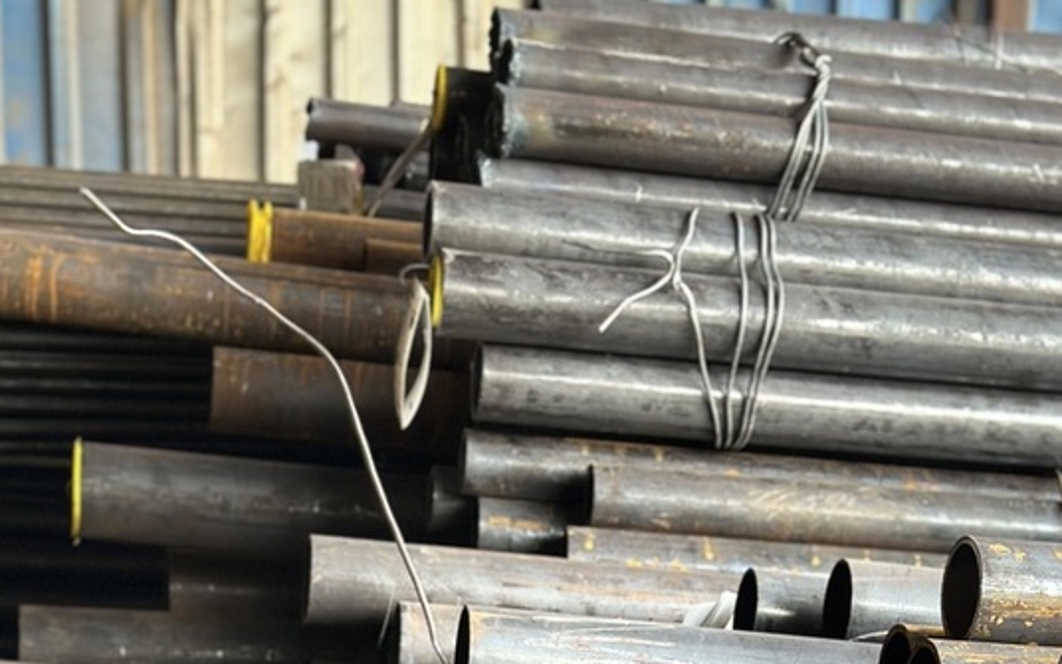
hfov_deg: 21.8
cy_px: 914
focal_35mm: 95
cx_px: 670
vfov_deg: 13.2
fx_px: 2750
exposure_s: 1/63
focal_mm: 6.86
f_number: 1.78
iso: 125
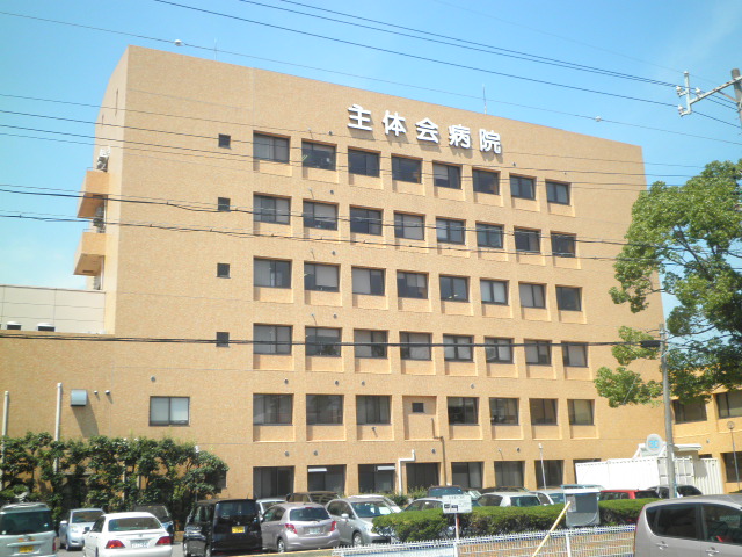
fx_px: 772
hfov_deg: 51.4
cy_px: 278
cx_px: 371
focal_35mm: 36
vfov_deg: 39.7
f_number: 8.8
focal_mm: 6.4
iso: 64
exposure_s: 1/60
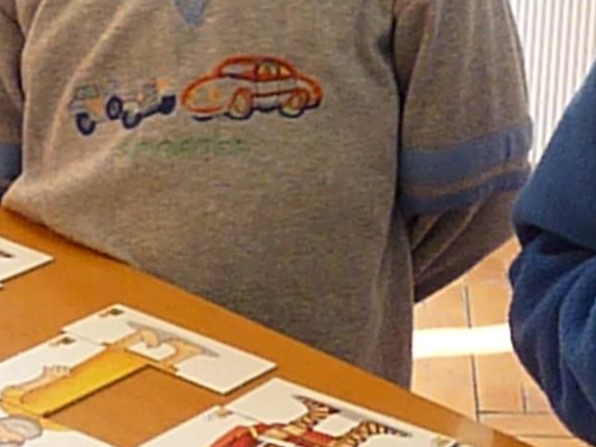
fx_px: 1996
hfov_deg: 16.6
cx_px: 591
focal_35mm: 116
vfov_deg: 12.6
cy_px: 22
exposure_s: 1/125
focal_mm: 6.2
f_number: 4
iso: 800
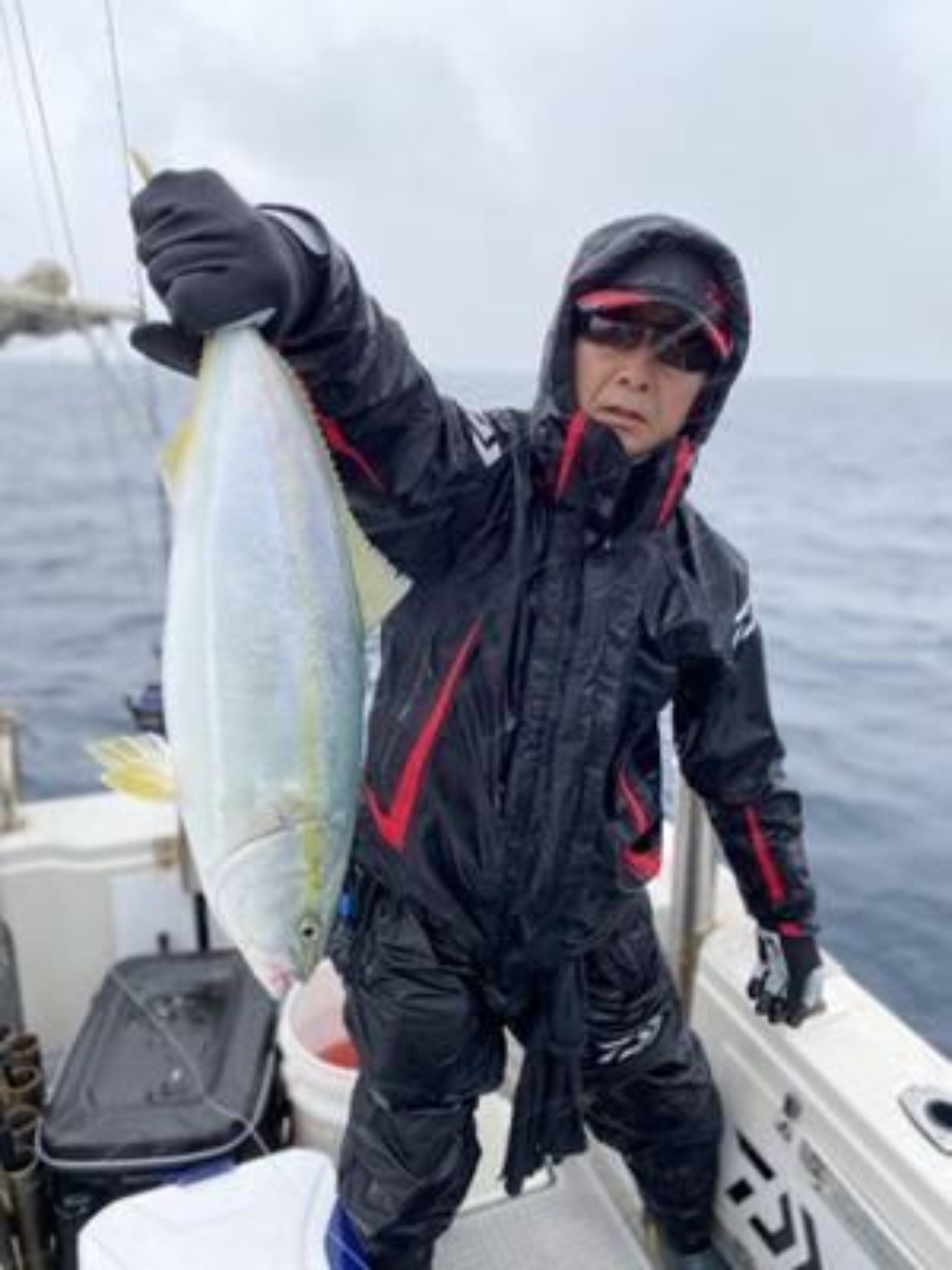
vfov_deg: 67.3
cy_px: 635
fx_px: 953
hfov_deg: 53.1
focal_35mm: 26
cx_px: 476
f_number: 1.8
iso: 32
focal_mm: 4.25
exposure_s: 1/281
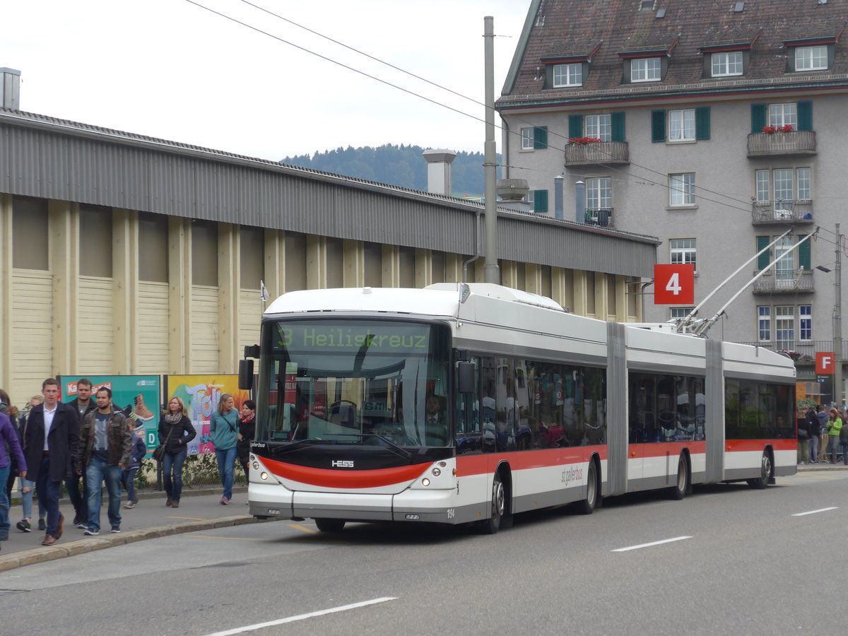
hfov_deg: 22.8
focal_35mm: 86
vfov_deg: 17.2
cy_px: 318
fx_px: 2107
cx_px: 424
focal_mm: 17
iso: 80
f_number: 4.5
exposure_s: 1/125
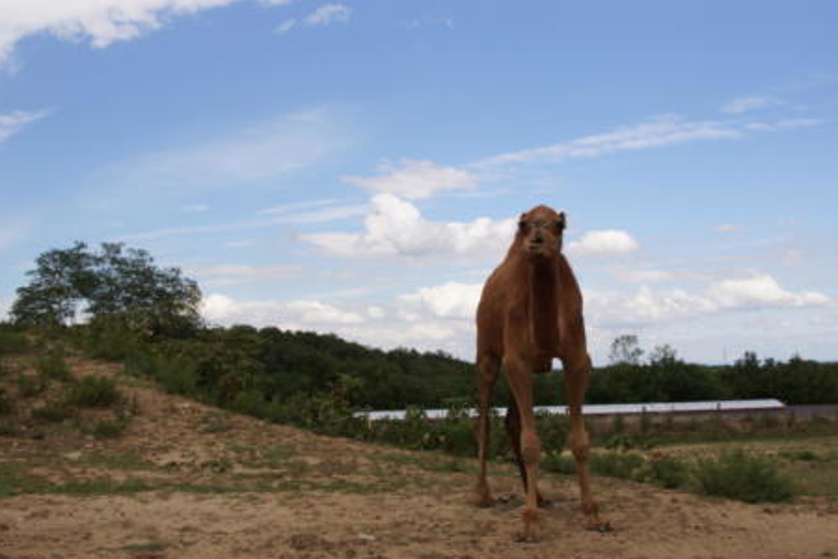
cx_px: 439
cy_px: 280
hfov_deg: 48.4
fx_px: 931
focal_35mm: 40
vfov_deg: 33.4
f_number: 2.8
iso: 200
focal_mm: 24
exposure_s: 1/4000
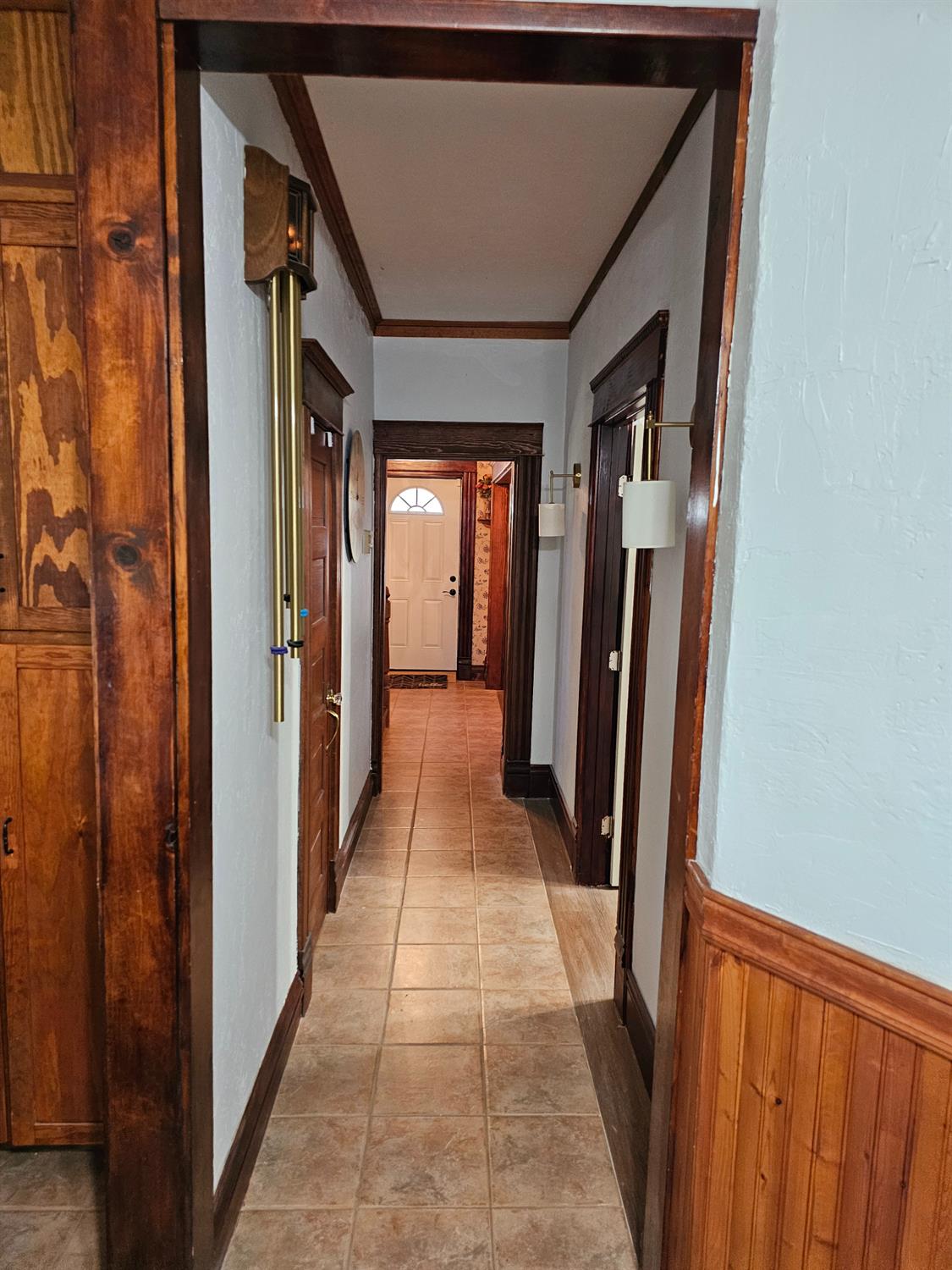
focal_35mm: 23
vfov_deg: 73.9
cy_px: 635
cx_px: 476
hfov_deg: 58.9
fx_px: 843
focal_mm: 6.3
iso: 800
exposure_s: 1/120
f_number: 1.7
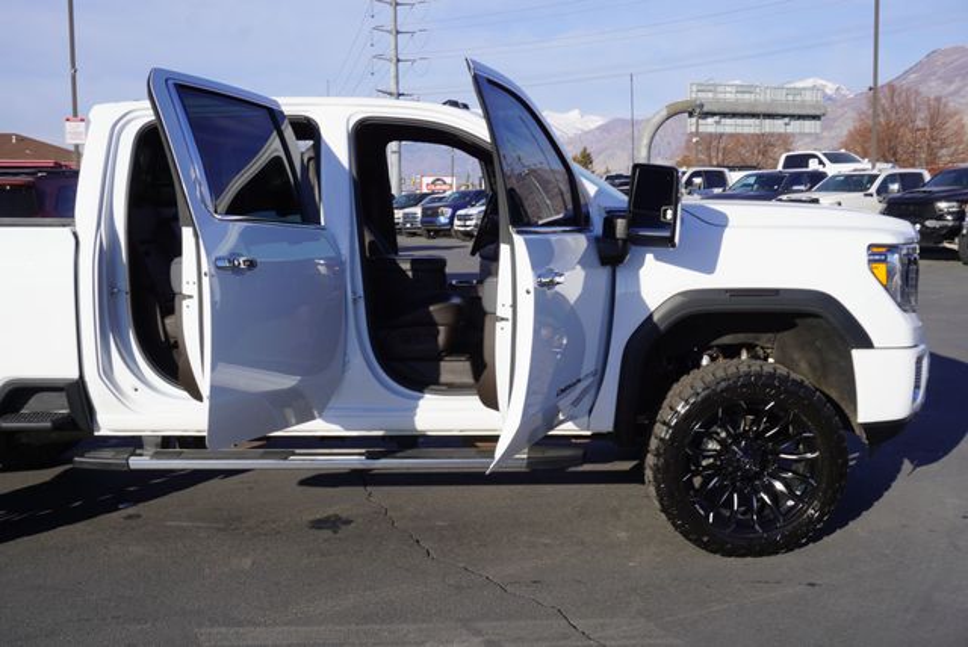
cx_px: 484
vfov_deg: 35.6
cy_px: 324
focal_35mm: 38
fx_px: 1009
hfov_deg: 51.2
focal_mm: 25
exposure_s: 1/160
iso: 100
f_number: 11
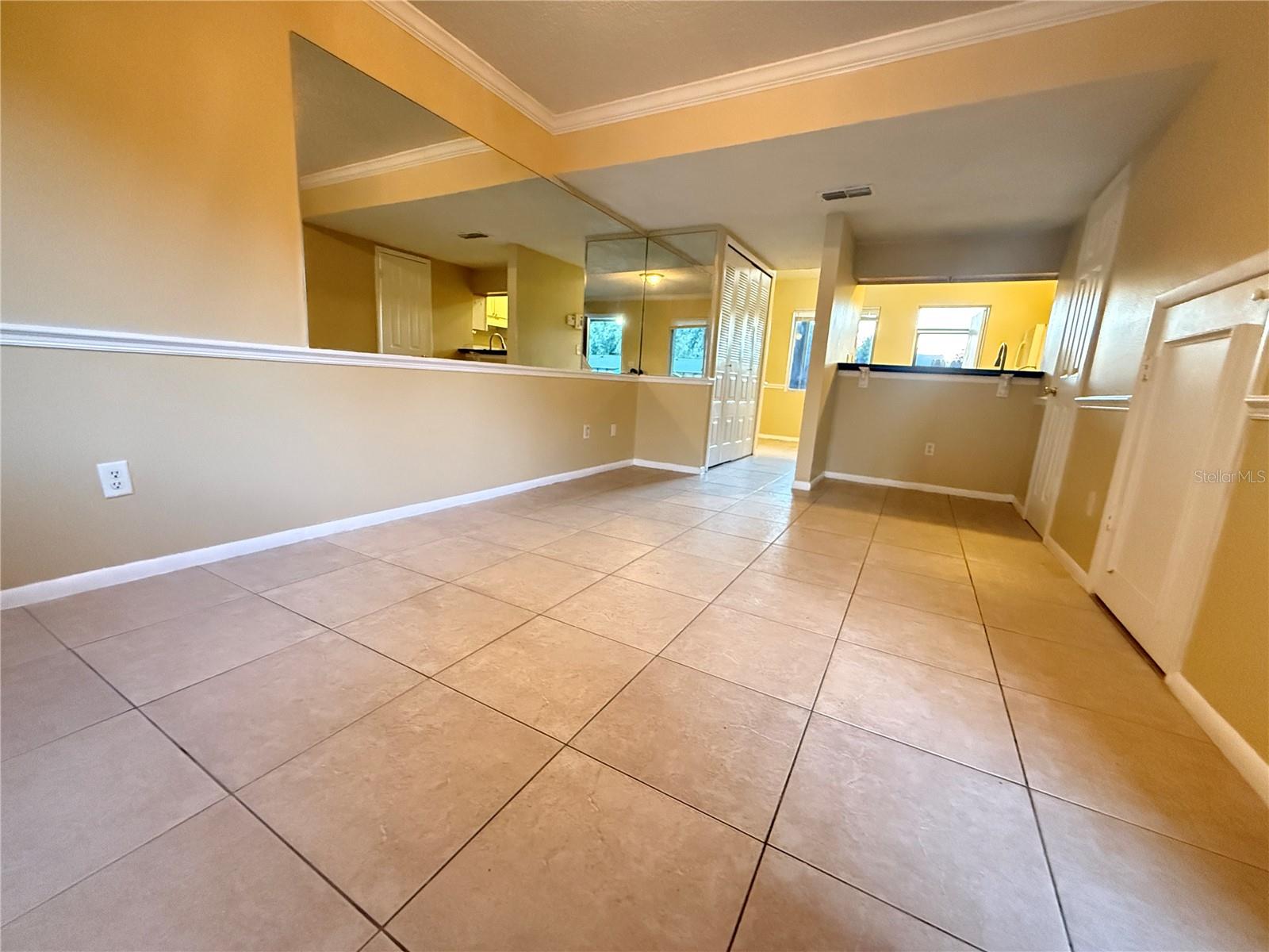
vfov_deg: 85.7
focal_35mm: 14
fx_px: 513
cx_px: 634
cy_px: 476
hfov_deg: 102.1
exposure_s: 1/40
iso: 1250
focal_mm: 2.22
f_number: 2.2
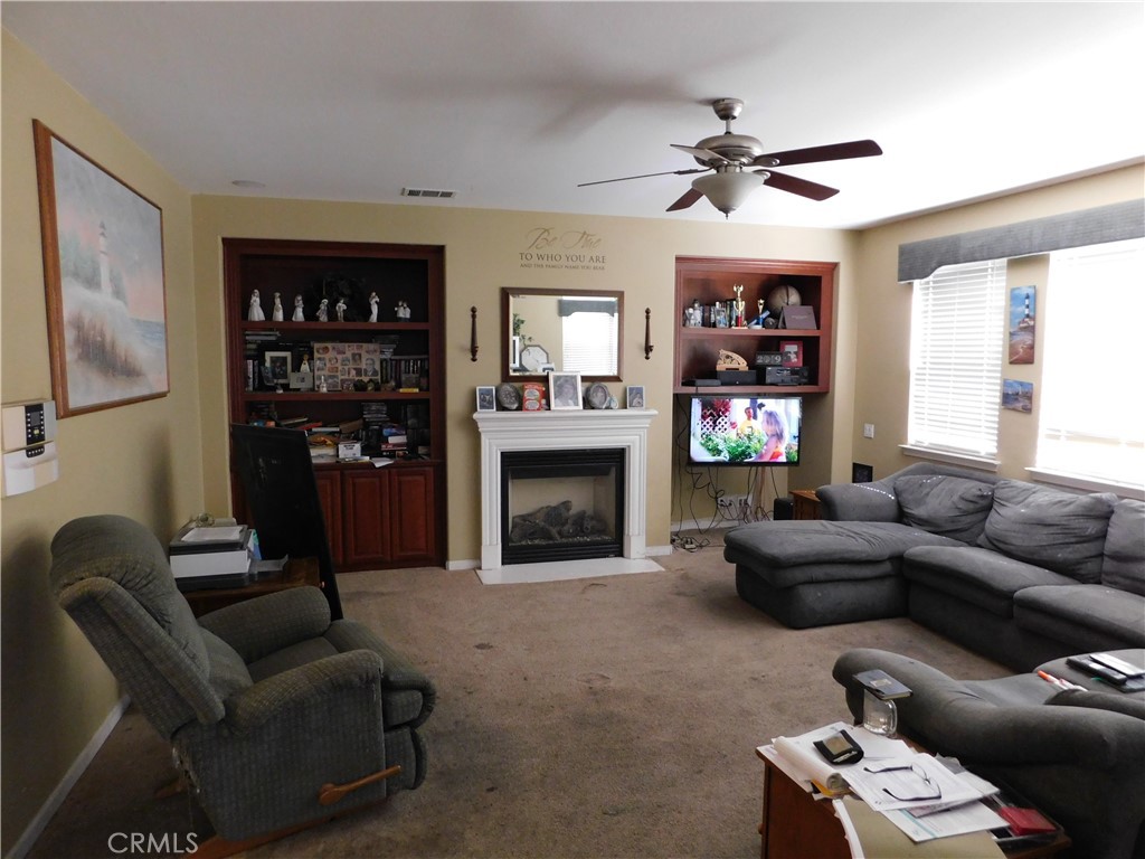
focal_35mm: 23
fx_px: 761
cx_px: 572
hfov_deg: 73.9
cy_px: 430
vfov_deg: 58.9
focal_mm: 4
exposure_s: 1/15
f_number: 3
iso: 400
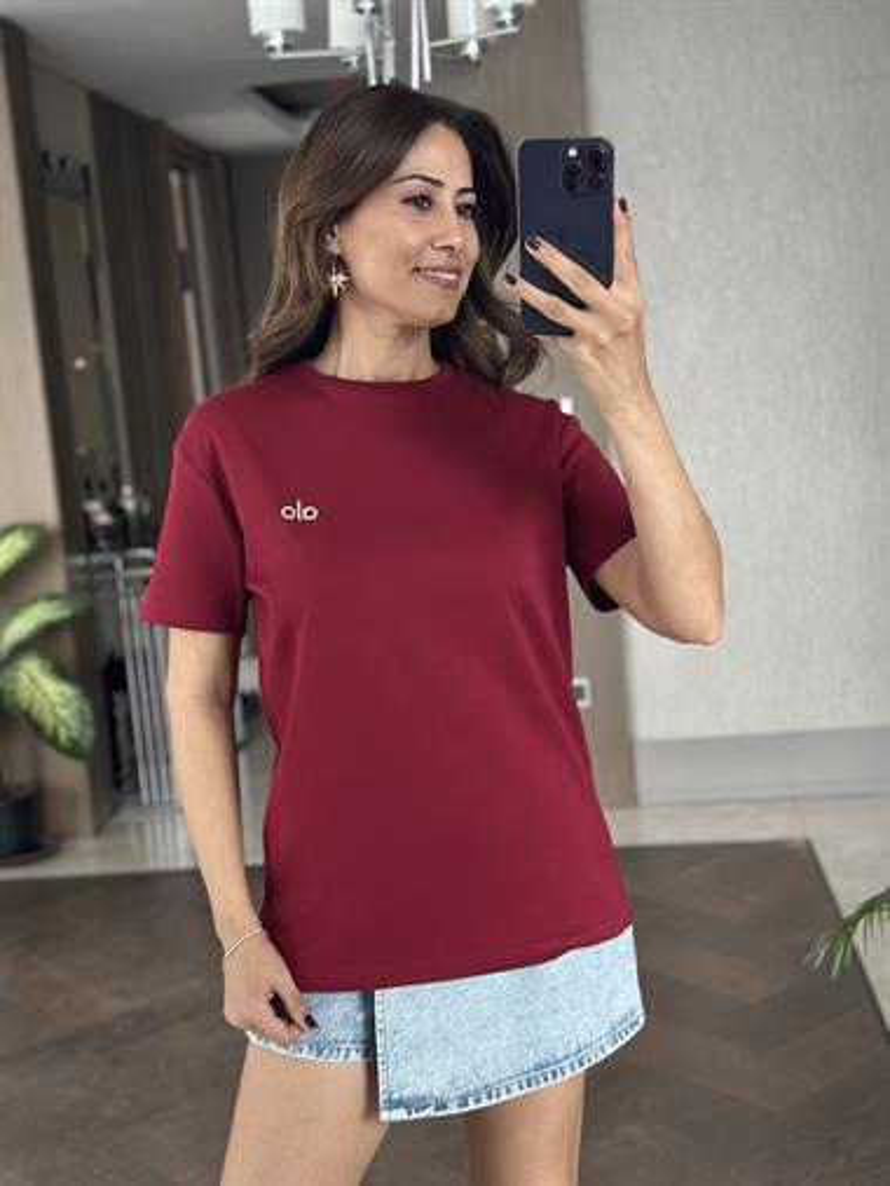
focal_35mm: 48
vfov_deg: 39.6
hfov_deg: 30.3
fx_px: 1644
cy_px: 593
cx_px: 445
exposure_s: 1/55
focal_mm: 6.86
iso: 400
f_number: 1.78
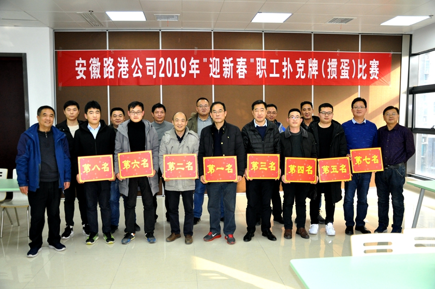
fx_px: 380
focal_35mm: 32
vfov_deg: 41.6
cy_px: 144
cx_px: 218
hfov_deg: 59.6
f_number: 3.8
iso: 800
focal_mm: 21
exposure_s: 1/80
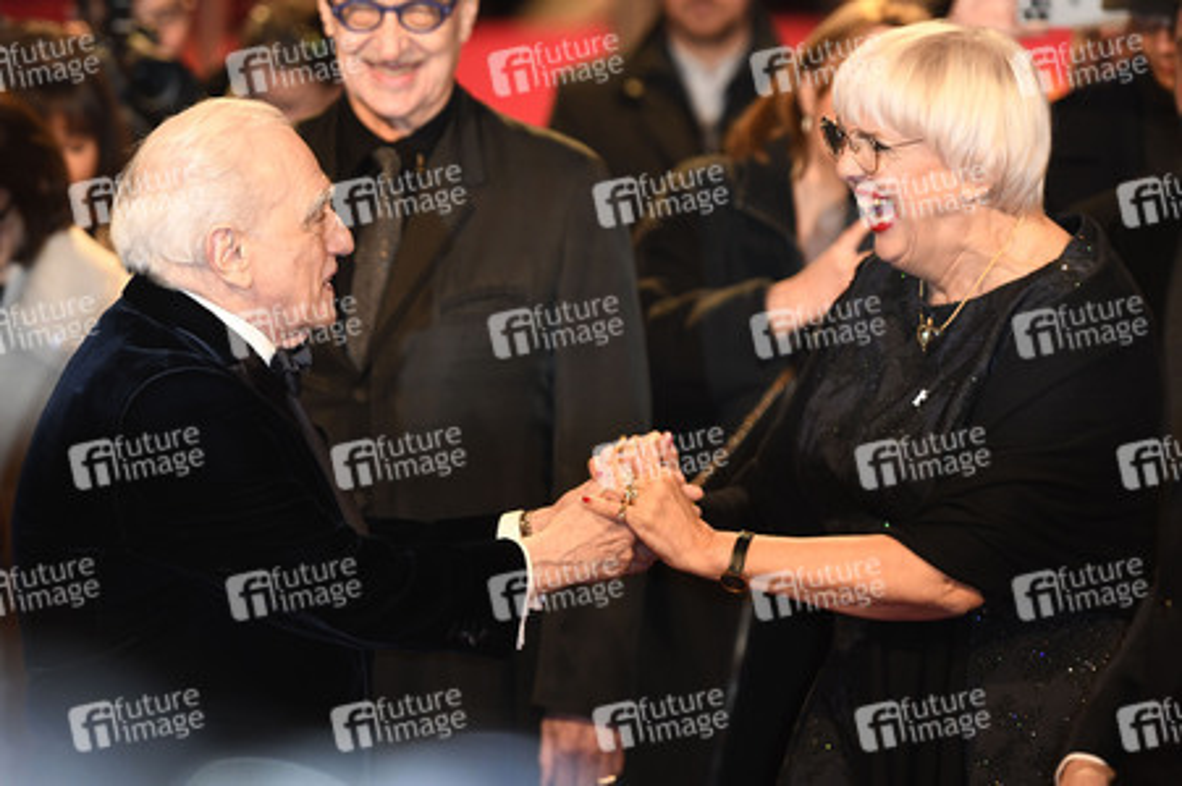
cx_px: 591
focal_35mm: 175
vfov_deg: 7.8
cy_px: 393
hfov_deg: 11.8
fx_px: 5741
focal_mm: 175
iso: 1250
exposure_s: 1/200
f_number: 3.5
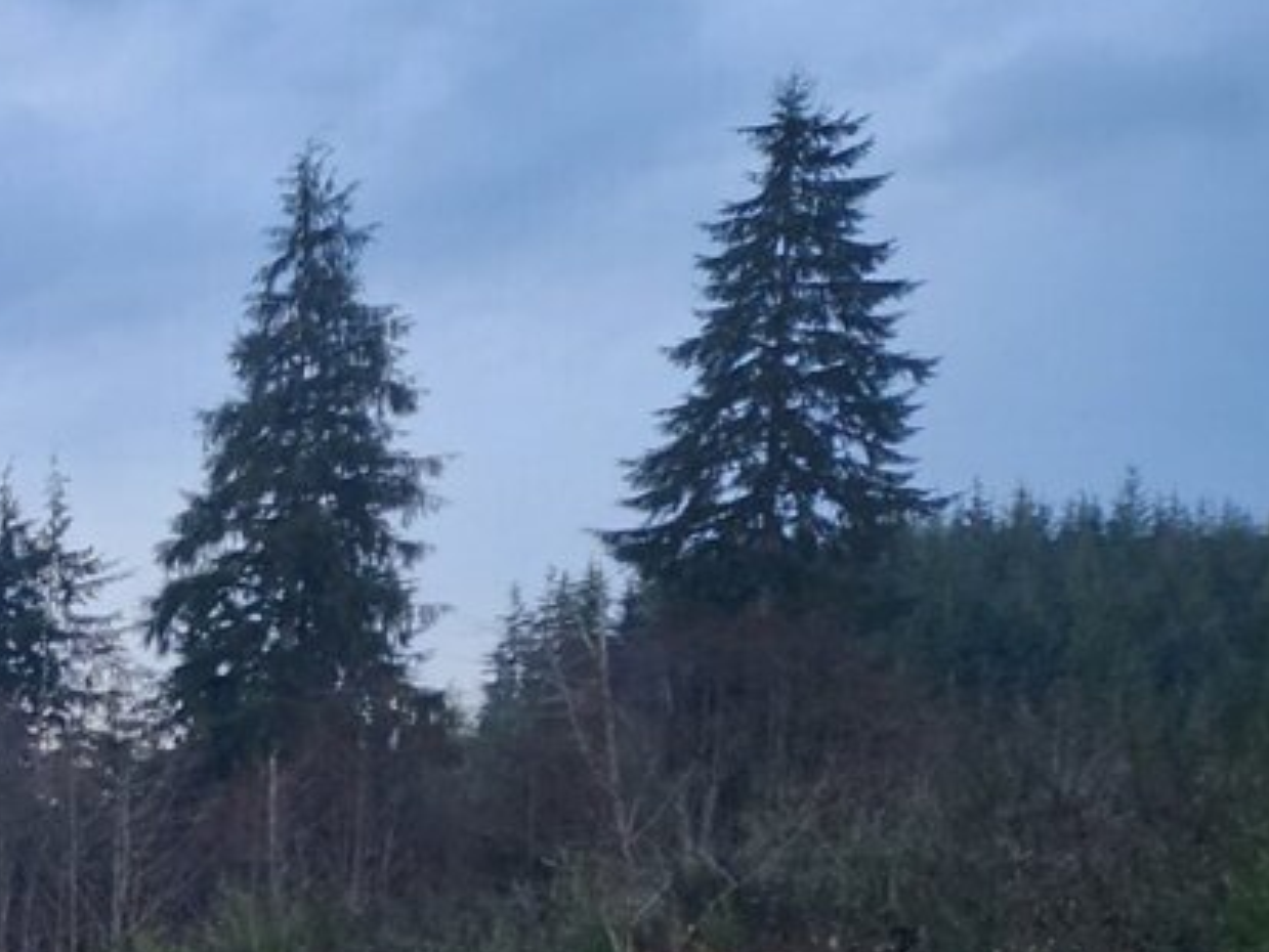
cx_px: -750
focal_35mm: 78
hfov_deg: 20.5
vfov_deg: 17.9
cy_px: 1182
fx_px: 2860
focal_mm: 6.4
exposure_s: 1/180
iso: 20
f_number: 1.8
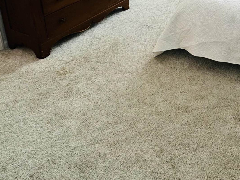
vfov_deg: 28.8
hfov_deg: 40.8
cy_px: -58
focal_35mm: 40
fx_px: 277
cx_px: 240
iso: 50
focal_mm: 2.22
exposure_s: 1/120
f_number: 2.2
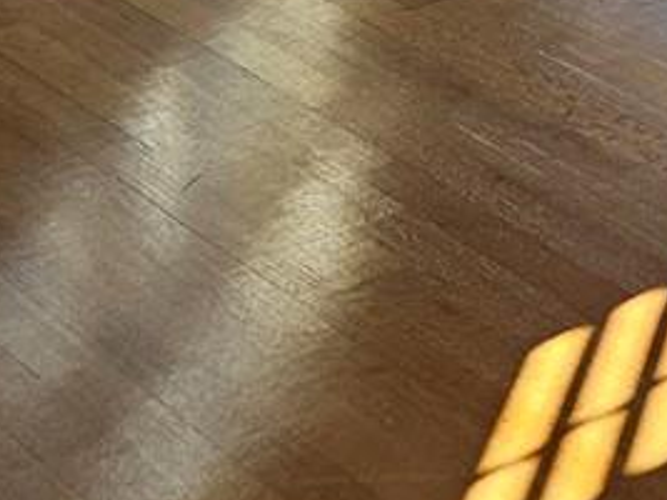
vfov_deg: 9.4
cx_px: 1259
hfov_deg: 12.8
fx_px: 2658
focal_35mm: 138
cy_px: -778
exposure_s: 1/236
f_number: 1.8
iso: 40
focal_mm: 5.4
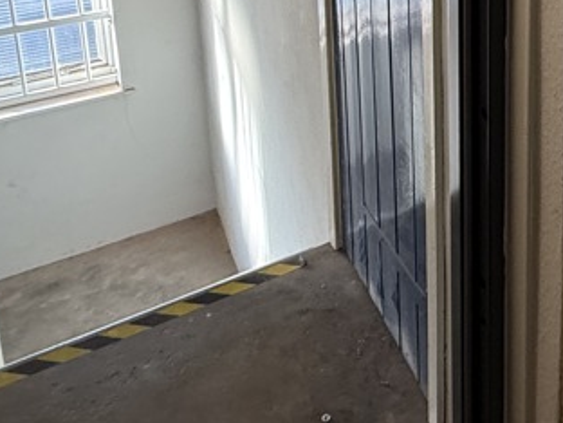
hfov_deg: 32.8
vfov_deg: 26.7
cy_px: -125
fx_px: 748
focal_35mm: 46
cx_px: 698
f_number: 2.2
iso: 200
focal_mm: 2.22
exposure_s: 1/50
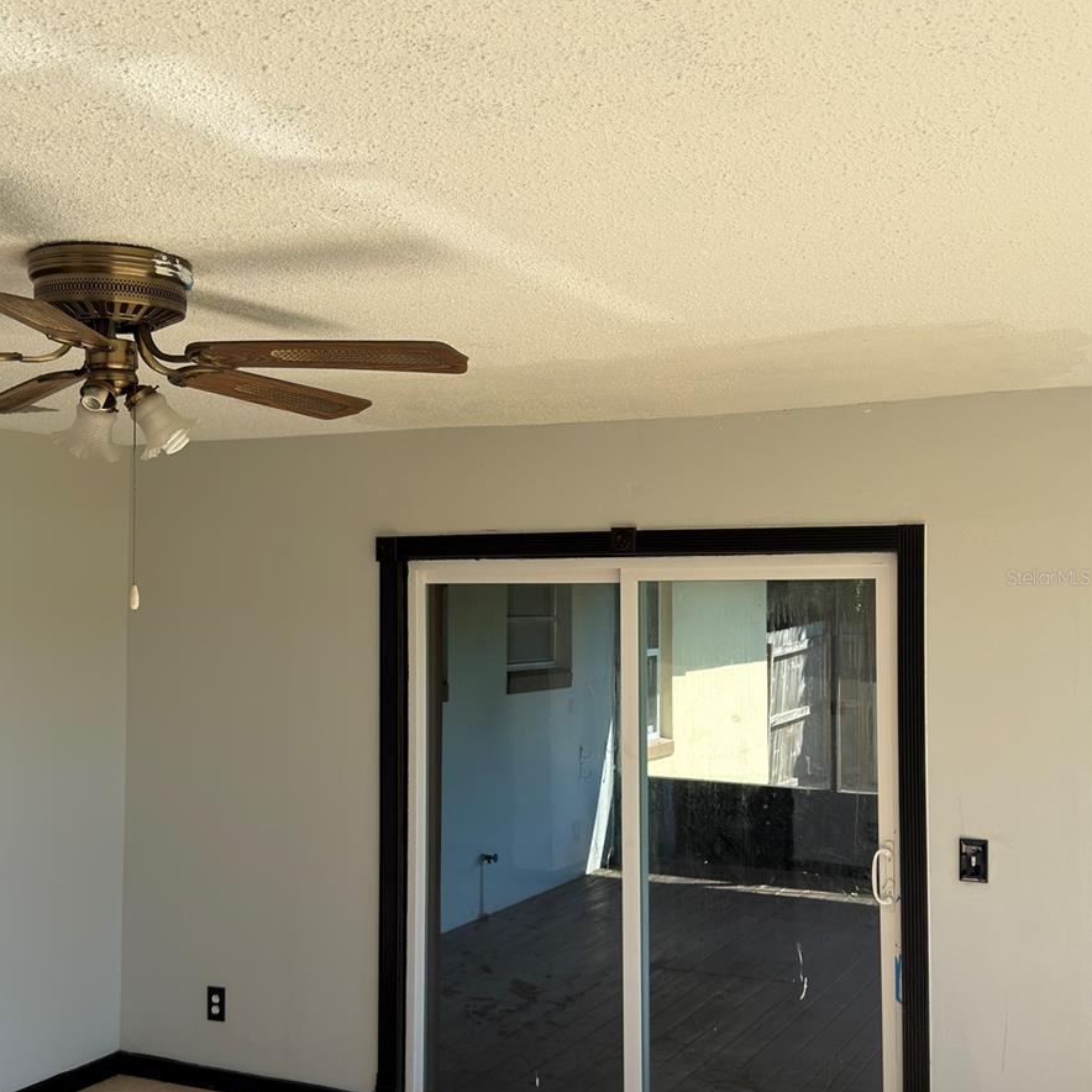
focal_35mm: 42
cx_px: 539
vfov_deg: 40.0
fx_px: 1499
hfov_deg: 40.0
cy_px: 577
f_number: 1.78
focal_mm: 6.76
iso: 64
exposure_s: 1/997
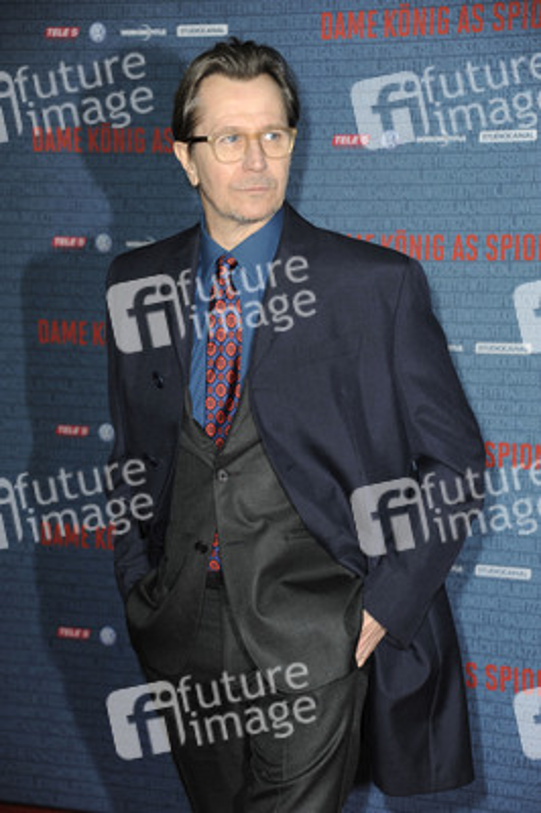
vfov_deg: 19.5
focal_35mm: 105
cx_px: 270
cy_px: 406
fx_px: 2371
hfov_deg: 13.0
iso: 800
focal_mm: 105
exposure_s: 1/125
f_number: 5.6
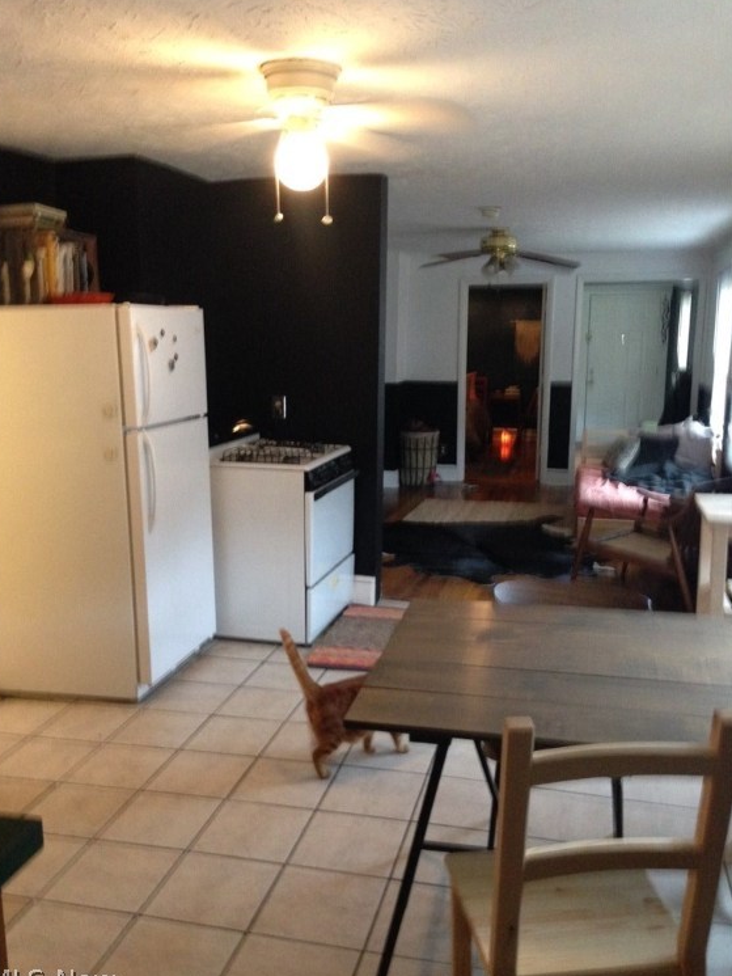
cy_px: 499
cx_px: 357
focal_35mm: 34
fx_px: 958
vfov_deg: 53.9
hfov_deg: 41.8
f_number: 2.4
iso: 320
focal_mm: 4.12
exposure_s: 1/17
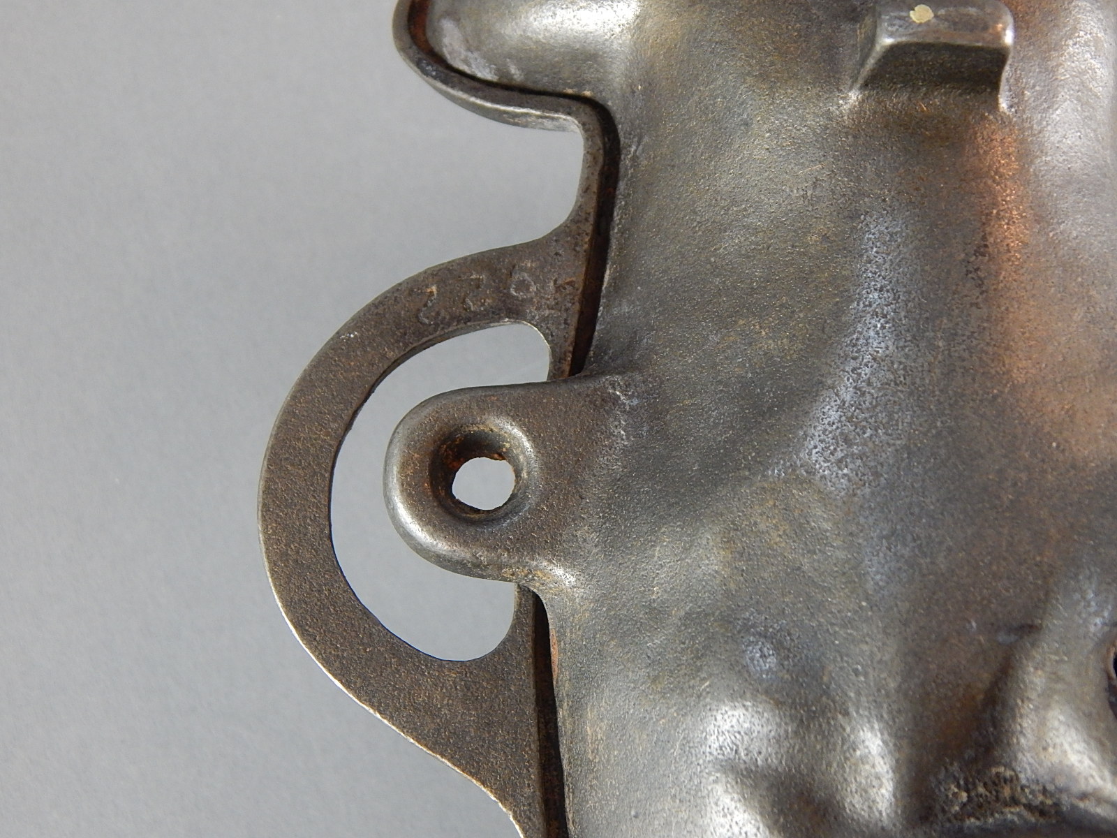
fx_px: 1549
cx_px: 558
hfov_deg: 39.7
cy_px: 419
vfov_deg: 30.3
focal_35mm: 48
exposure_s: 1/15
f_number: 3.7
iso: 400
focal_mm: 8.6
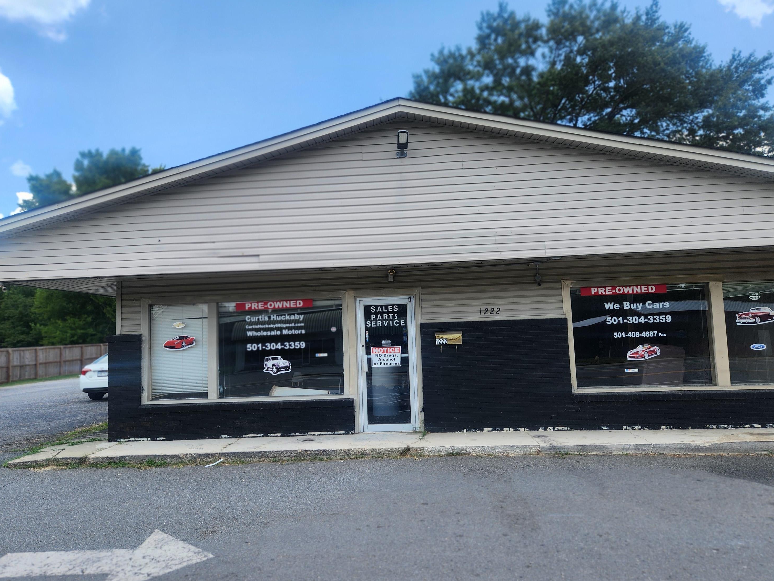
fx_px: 537
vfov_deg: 56.8
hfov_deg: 71.6
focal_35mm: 24
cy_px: 296
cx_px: 389
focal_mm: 5.4
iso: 20
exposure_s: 1/711
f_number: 1.8
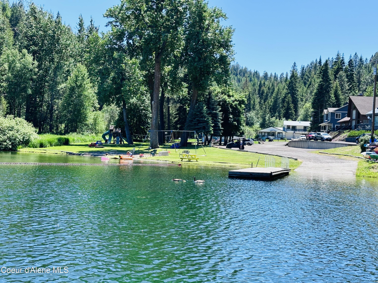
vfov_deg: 30.3
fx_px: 524
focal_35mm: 48
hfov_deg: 39.7
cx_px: 189
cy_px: 142
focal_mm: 6.86
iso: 64
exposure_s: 1/1289
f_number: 1.78
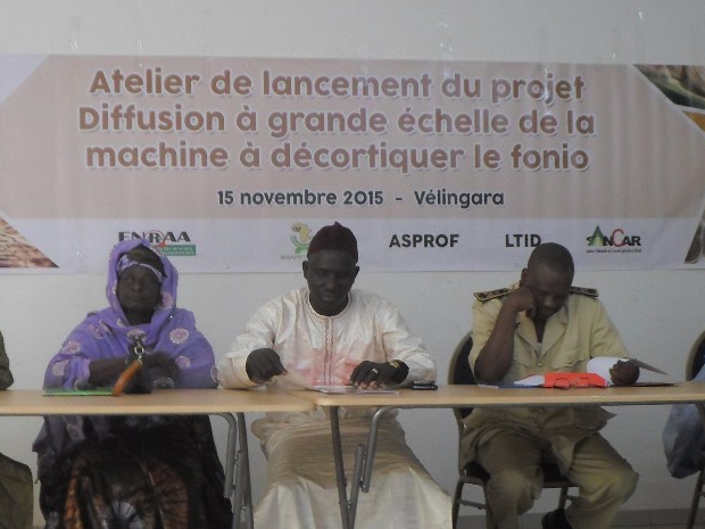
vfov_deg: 20.7
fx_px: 1446
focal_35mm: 71
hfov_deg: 27.3
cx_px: 285
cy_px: 295
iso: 240
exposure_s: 1/45
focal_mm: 7.8
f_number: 3.2
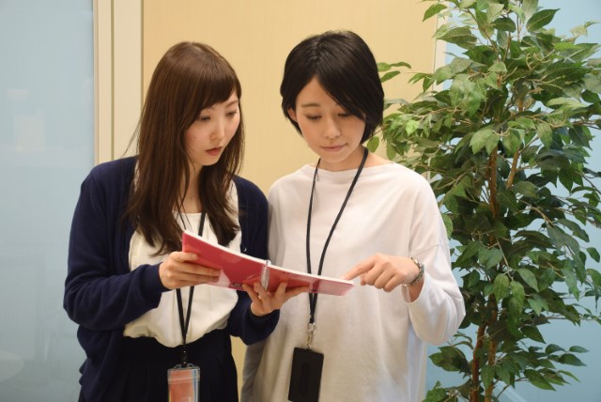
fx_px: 877
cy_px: 201
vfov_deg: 25.8
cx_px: 300
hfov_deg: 37.8
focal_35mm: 52
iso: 100
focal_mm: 35
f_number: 4.2
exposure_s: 1/13
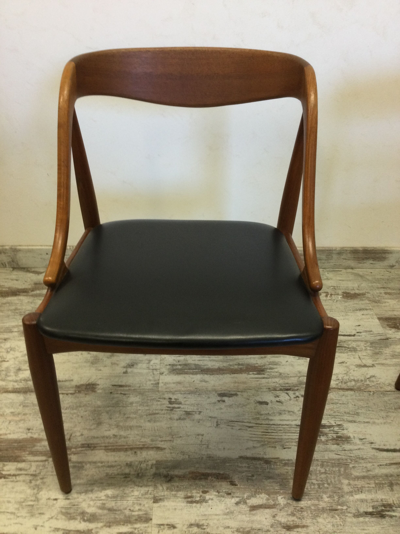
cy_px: 267
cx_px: 200
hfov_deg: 45.4
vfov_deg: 58.4
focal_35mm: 31
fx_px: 478
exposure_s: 1/33
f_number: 2.4
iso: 64
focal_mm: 3.3
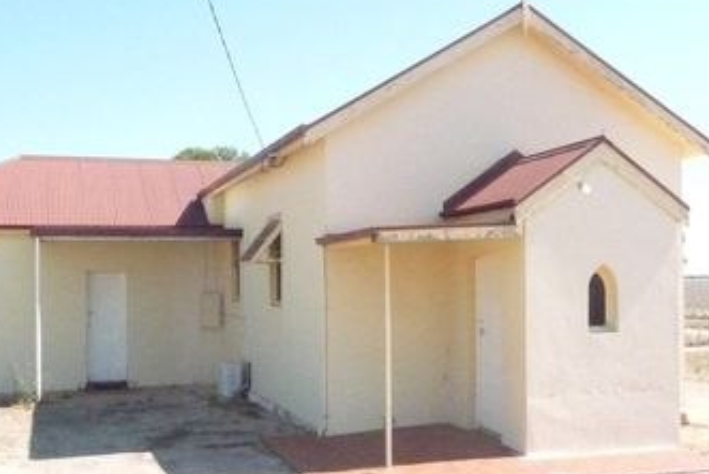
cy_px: 269
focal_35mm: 44
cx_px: 268
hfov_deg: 44.1
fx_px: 867
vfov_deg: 30.5
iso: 1600
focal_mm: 4.7
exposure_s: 1/2000
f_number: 8
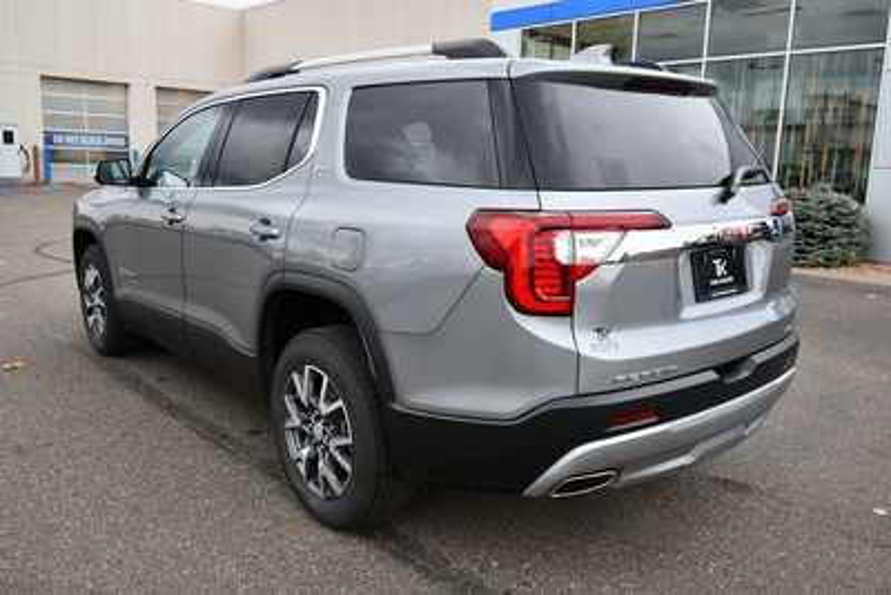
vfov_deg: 43.6
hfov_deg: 61.9
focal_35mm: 30
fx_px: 743
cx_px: 446
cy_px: 298
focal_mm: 20
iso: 450
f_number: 5.6
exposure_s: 1/250
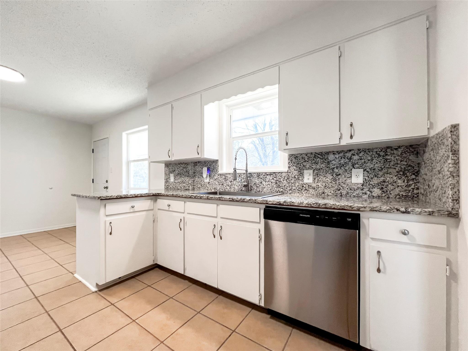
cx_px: 234
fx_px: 176
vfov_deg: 89.9
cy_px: 176
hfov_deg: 106.2
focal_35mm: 13
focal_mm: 1.57
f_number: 1.8
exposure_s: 1/120
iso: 80
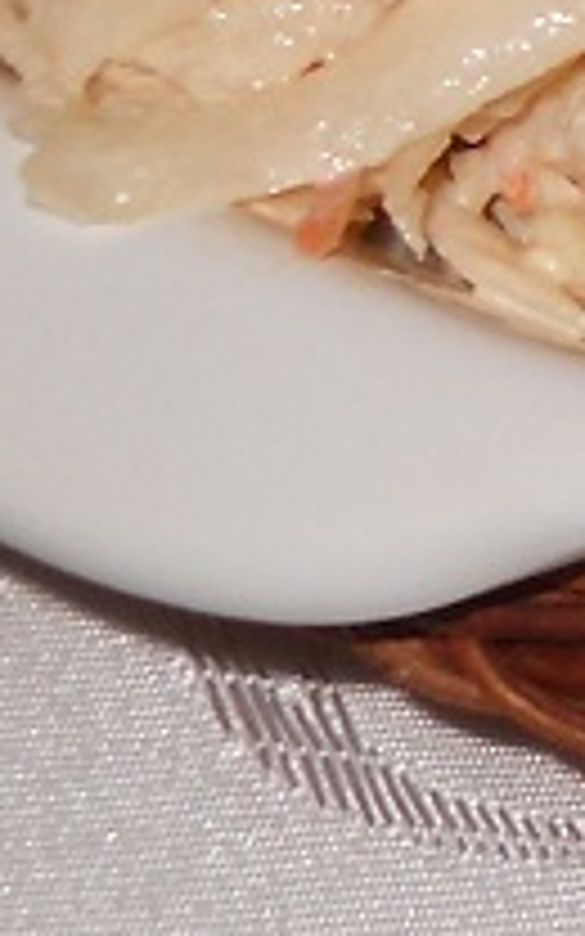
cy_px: -497
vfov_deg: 9.7
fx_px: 5331
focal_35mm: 209
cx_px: 1879
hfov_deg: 5.8
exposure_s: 1/30
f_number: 5.5
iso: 80
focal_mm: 6.72
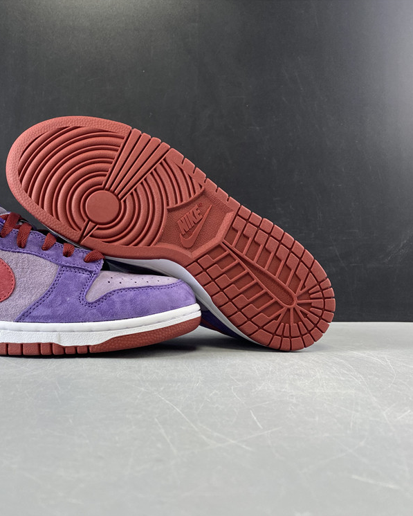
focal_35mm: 34
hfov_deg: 42.1
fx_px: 519
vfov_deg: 52.8
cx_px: 103
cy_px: 258
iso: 100
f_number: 1.8
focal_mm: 4.25
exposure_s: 1/50
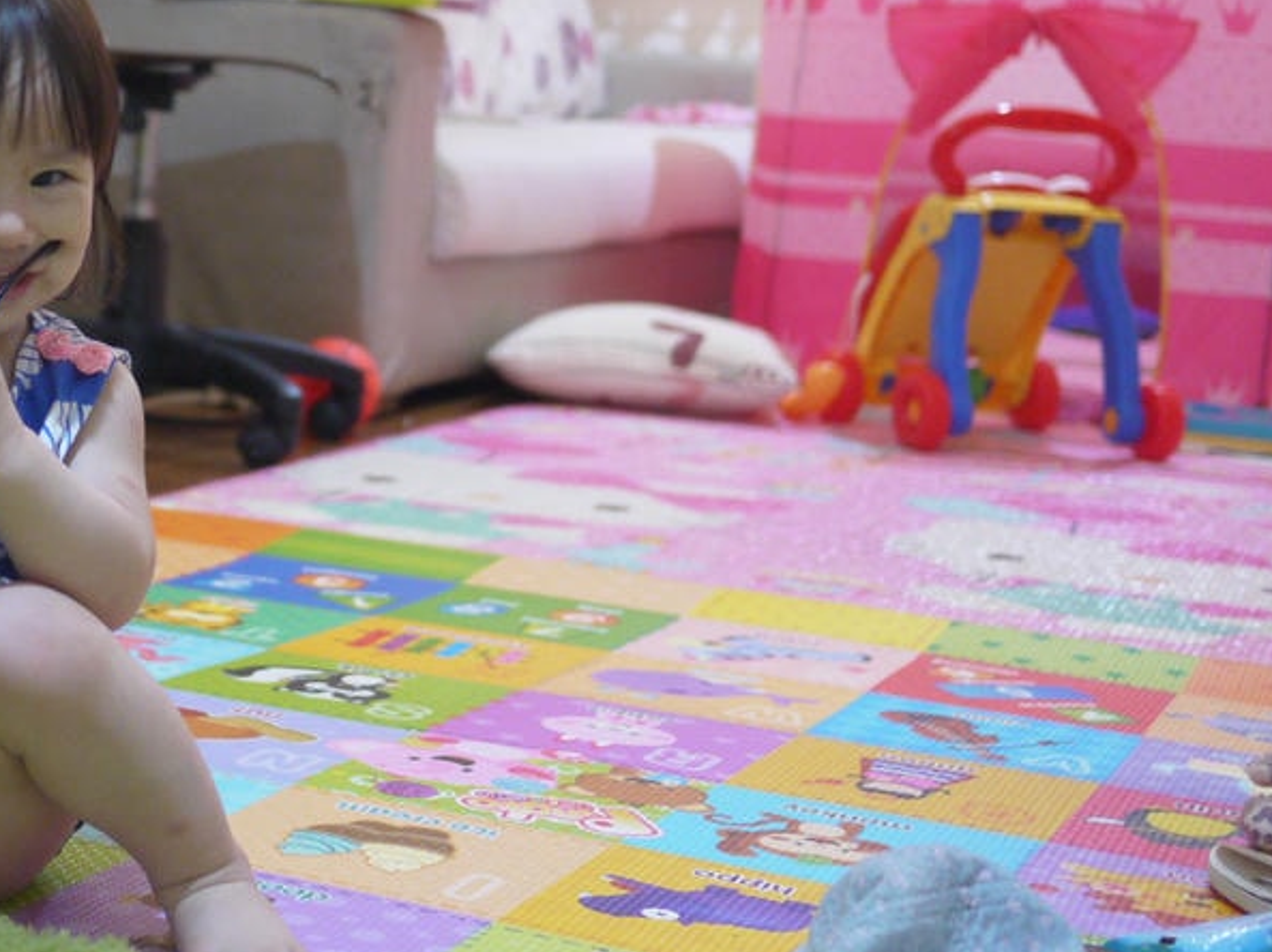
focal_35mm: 81
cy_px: 270
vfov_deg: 18.1
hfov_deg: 23.4
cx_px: 94
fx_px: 2975
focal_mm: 20
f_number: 1.7
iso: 800
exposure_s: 1/60
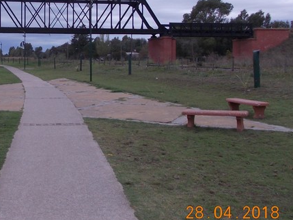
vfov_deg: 28.8
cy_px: 63
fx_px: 423
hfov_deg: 36.4
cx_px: 44
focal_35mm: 50
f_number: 2.7
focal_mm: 4
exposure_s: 1/400
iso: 80
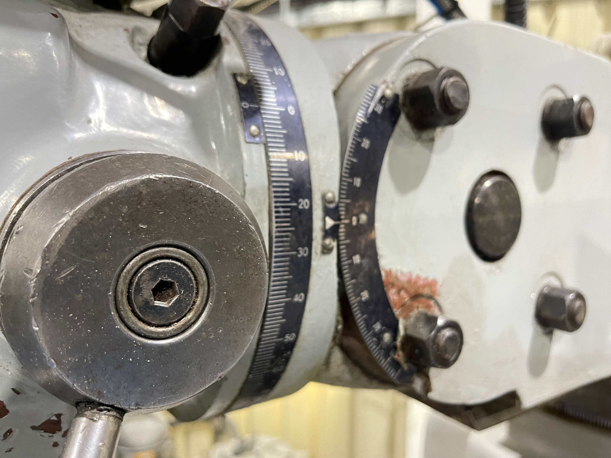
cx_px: 306
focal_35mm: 26
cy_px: 229
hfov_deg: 67.3
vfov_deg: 53.1
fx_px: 459
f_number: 1.6
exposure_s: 1/33
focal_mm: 5.1
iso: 500
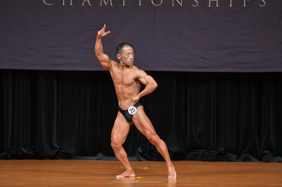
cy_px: 94
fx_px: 2114
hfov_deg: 7.6
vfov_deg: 5.1
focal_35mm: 270
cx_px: 141
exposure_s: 1/400
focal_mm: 180
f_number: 5.6
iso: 5000
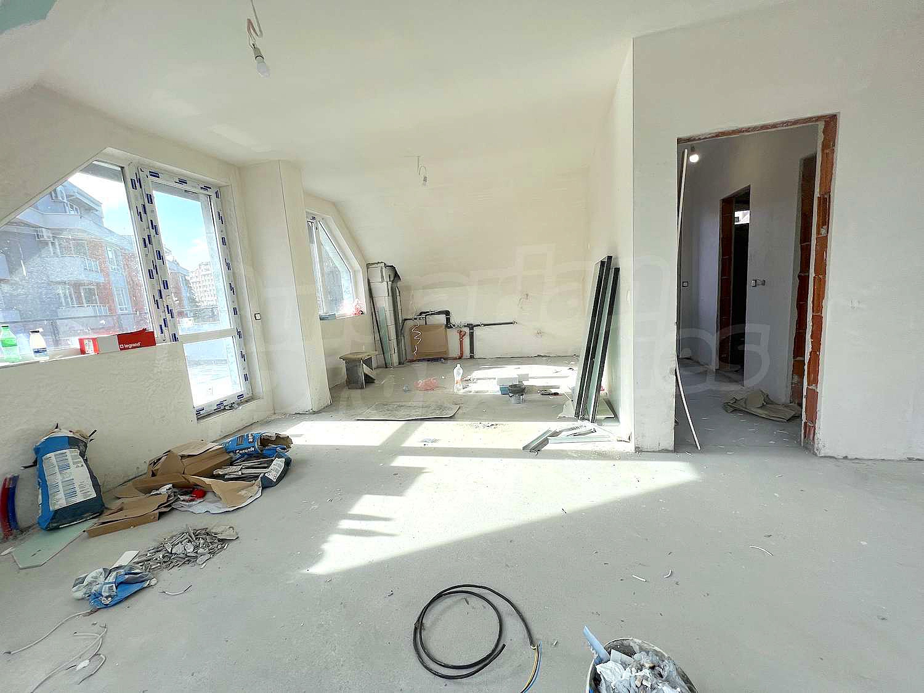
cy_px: 346
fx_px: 347
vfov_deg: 89.9
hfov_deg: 106.2
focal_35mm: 13
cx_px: 462
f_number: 1.8
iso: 32
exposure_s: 1/399
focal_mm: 1.57
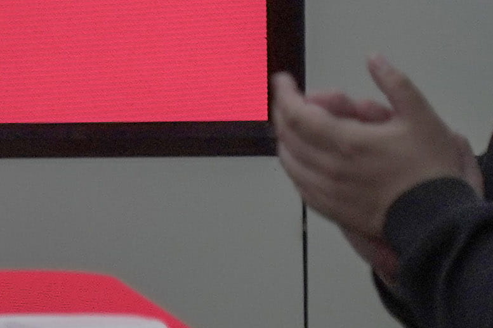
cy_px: -862
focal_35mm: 579
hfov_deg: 3.4
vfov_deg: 2.3
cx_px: -1188
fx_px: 7928
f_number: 4.5
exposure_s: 1/125
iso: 1000
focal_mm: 75
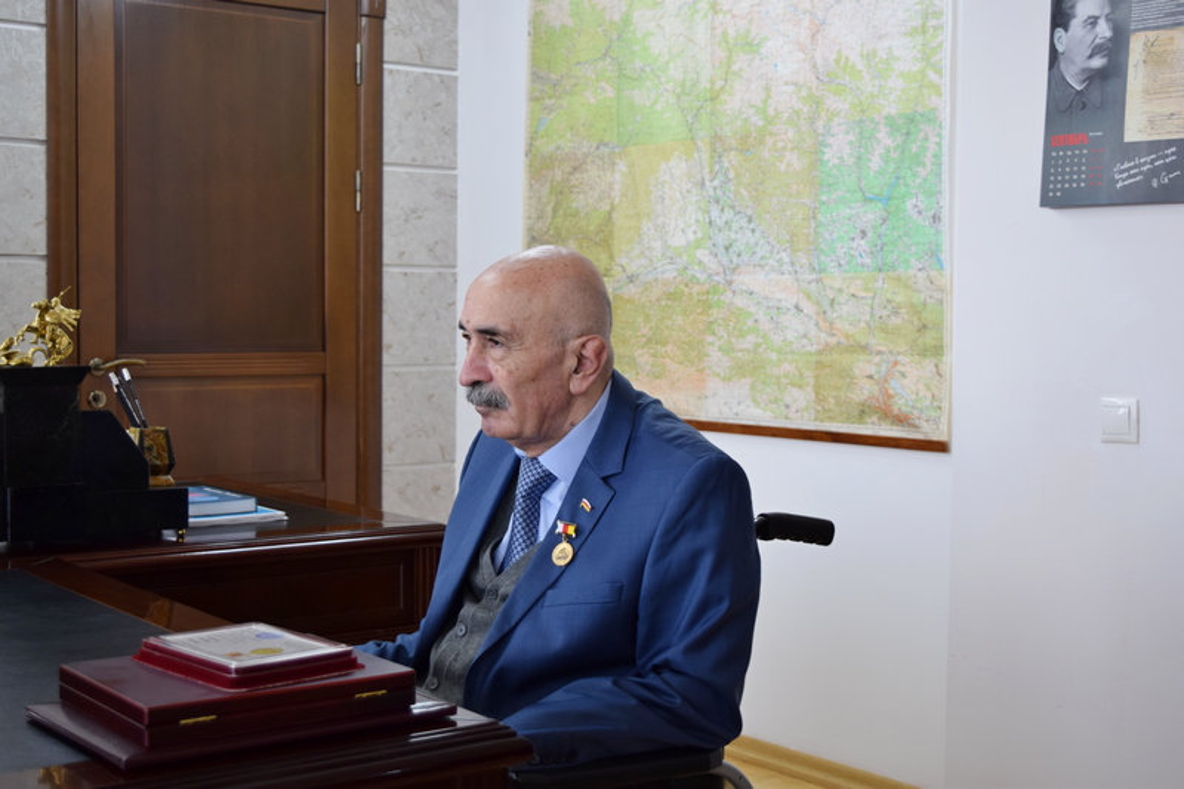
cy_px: 394
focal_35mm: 51
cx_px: 592
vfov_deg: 26.5
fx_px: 1677
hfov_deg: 38.9
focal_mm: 34
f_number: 4.5
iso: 450
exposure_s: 1/60
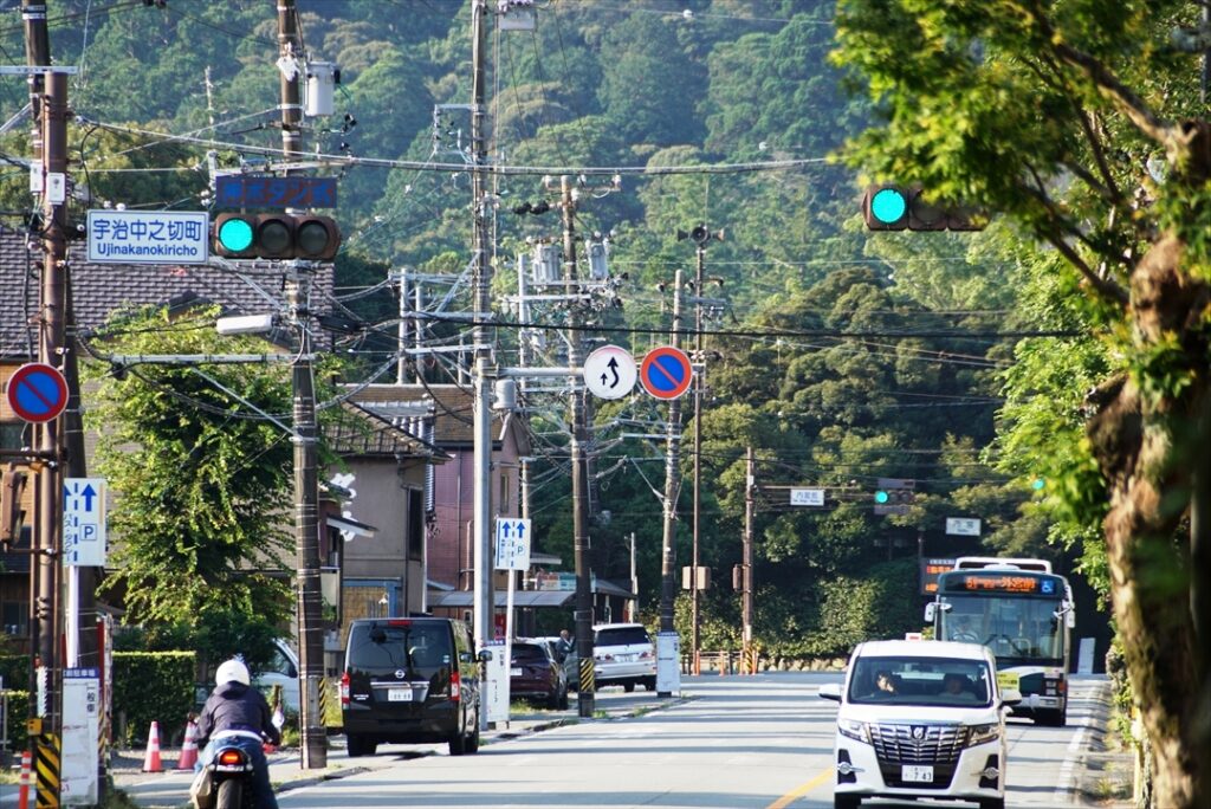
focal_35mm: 375
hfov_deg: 5.5
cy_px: 404
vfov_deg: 3.7
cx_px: 606
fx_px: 12621
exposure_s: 1/60
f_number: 8
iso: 100
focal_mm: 250
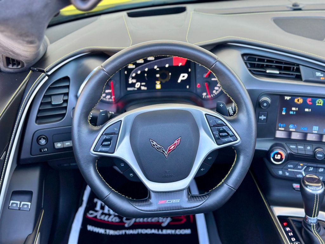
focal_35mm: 48
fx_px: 451
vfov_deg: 30.3
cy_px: 122
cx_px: 162
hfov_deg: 39.7
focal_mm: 6.86
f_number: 1.78
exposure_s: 1/112
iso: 125
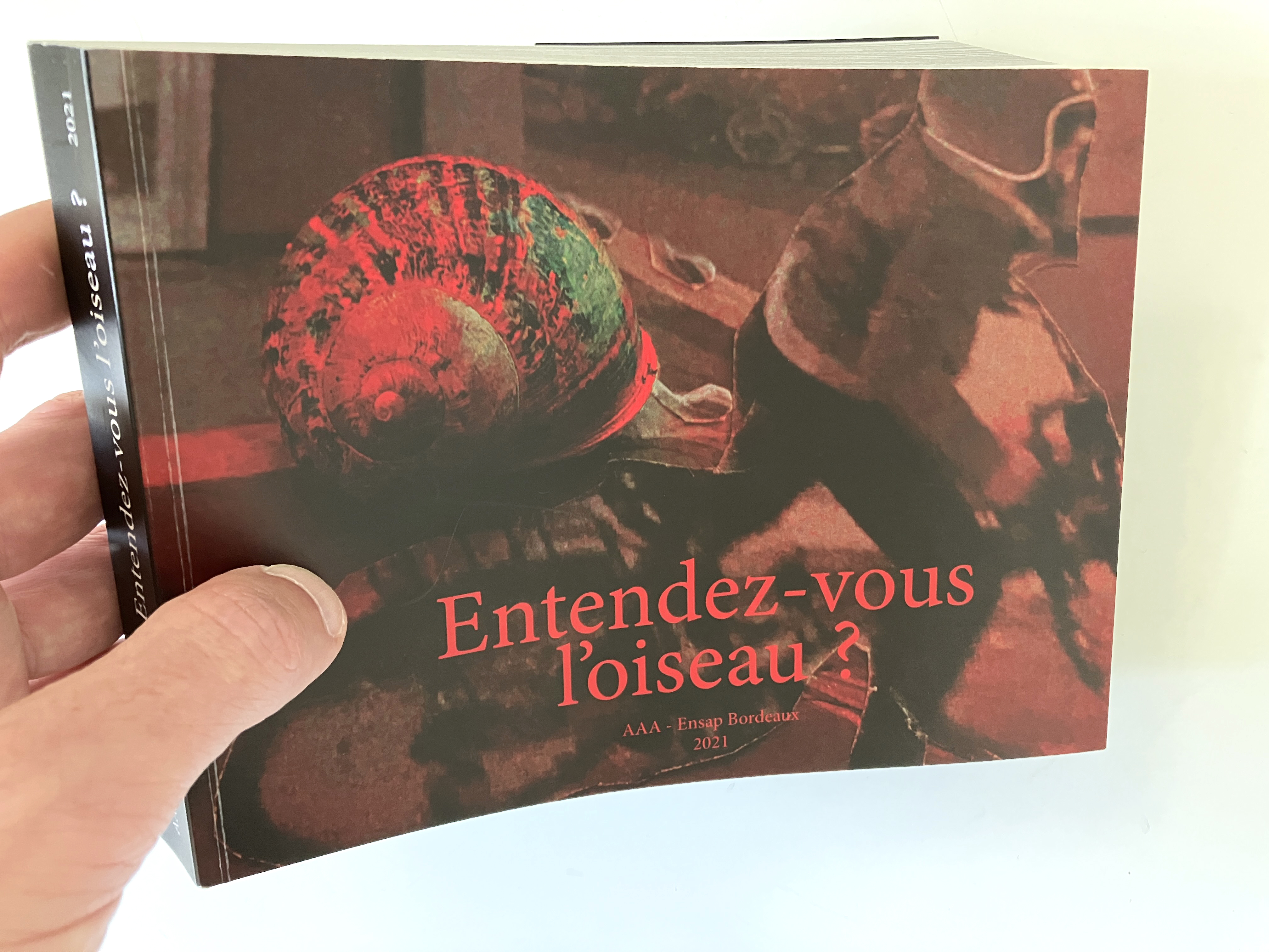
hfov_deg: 63.4
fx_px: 1026
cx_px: 634
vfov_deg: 49.7
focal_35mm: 28
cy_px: 476
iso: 400
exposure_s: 1/30
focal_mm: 3.99
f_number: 1.8
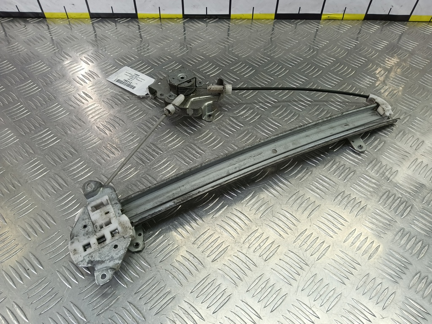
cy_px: 162
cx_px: 216
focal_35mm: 23
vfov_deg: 58.9
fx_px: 287
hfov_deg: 73.9
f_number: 1.6
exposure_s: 1/50
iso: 96
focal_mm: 4.11
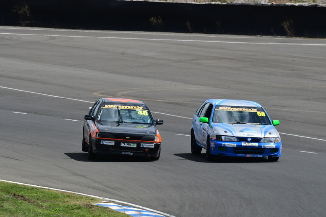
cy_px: 108
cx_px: 163
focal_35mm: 615
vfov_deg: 2.2
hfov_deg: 3.4
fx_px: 5571
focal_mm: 410
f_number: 10
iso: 250
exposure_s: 1/640
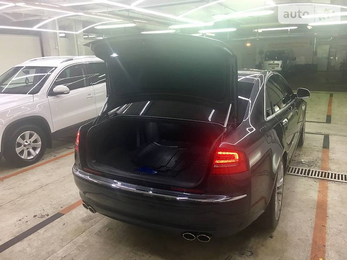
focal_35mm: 29
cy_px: 130
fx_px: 291
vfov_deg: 48.2
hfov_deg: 61.7
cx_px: 174
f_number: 2.2
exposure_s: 1/17
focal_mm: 4.2
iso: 40
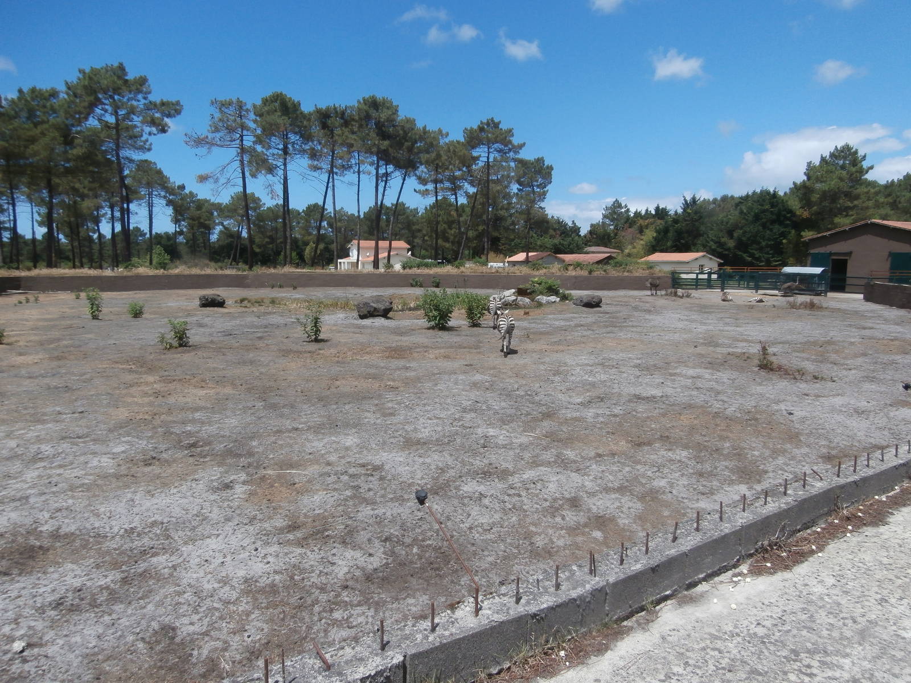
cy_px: 342
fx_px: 632
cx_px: 456
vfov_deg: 56.8
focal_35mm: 24
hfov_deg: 71.6
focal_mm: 4.2
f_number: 3
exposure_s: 1/1600
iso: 100
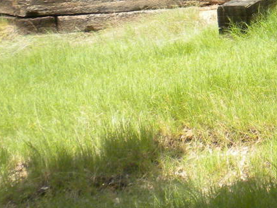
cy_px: -40
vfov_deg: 10.6
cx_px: 427
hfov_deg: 13.4
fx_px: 1105
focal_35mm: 138
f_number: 3.5
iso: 127
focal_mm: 6.6
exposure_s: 1/545
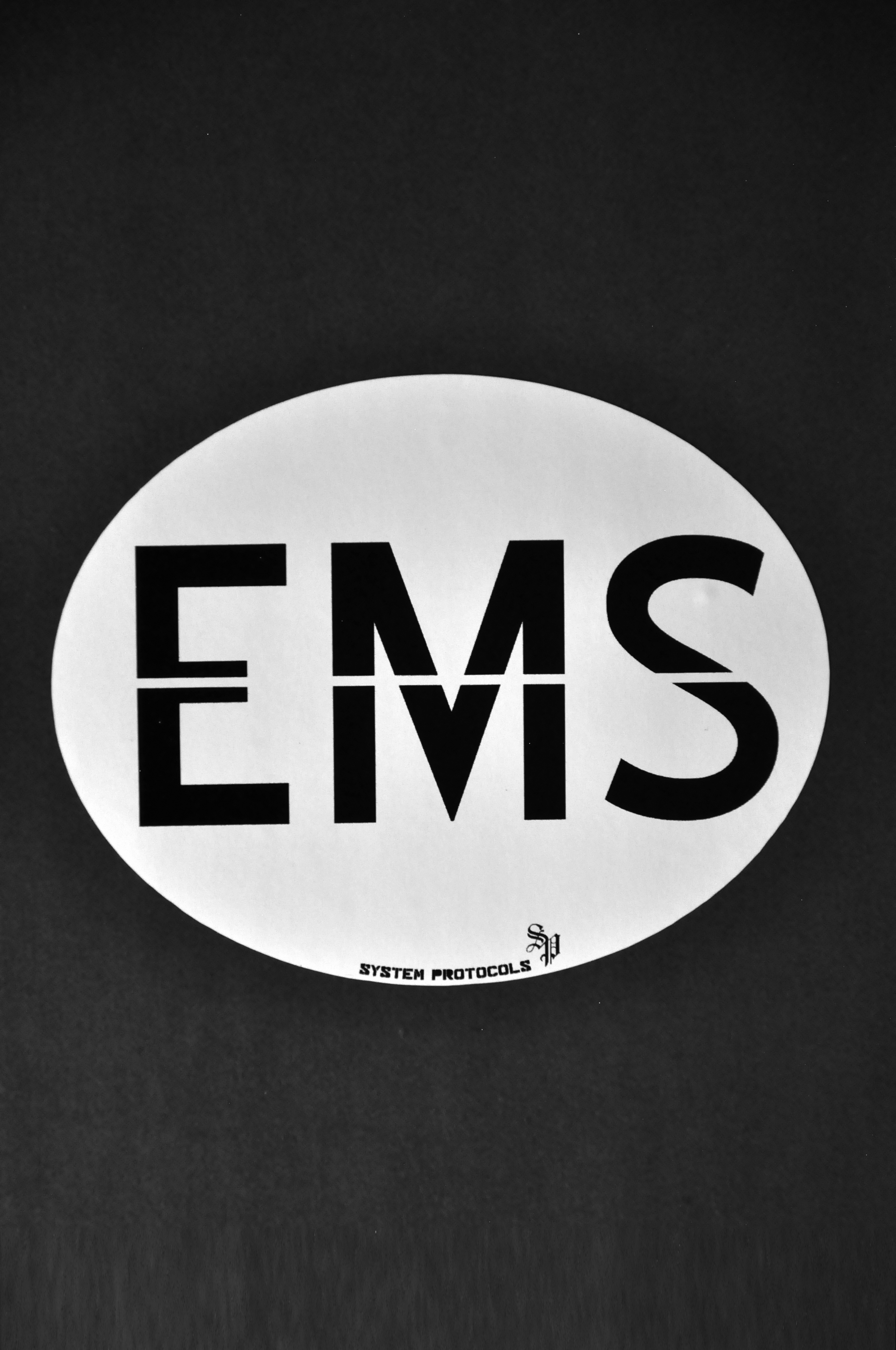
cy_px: 675
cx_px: 448
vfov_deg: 13.1
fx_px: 5895
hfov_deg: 8.7
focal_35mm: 158
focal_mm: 105
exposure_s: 1/100
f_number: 5.6
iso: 3200
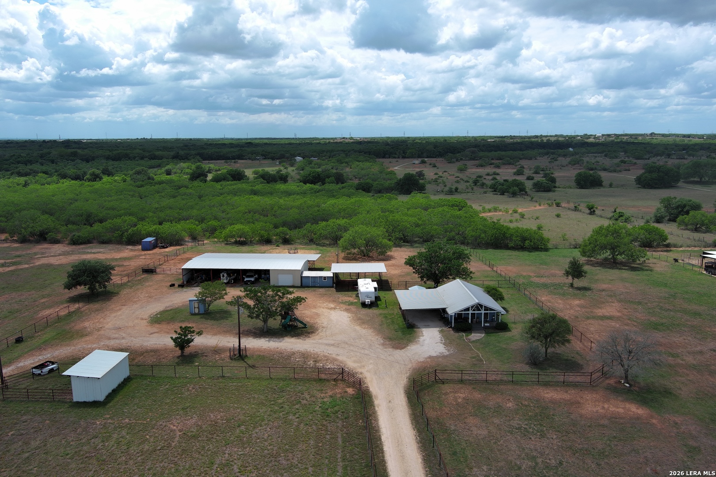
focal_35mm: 29
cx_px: 358
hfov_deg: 63.7
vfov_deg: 45.0
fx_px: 577
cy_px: 238
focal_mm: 10.57
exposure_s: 1/2179
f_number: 2.8
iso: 100
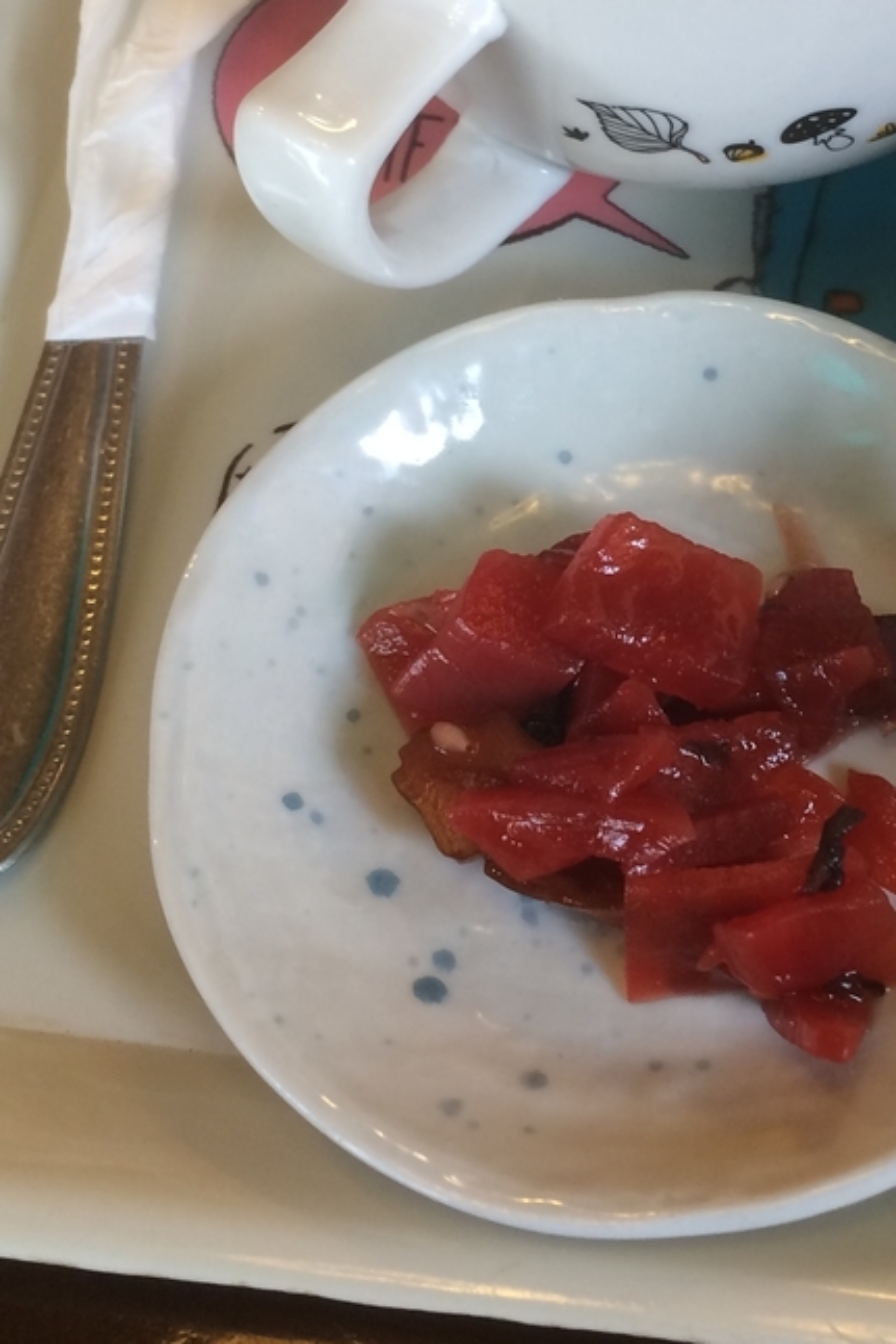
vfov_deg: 35.0
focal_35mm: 56
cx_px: 715
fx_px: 2089
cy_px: 362
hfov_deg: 23.8
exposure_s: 1/30
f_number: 2.2
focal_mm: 4.15
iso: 64
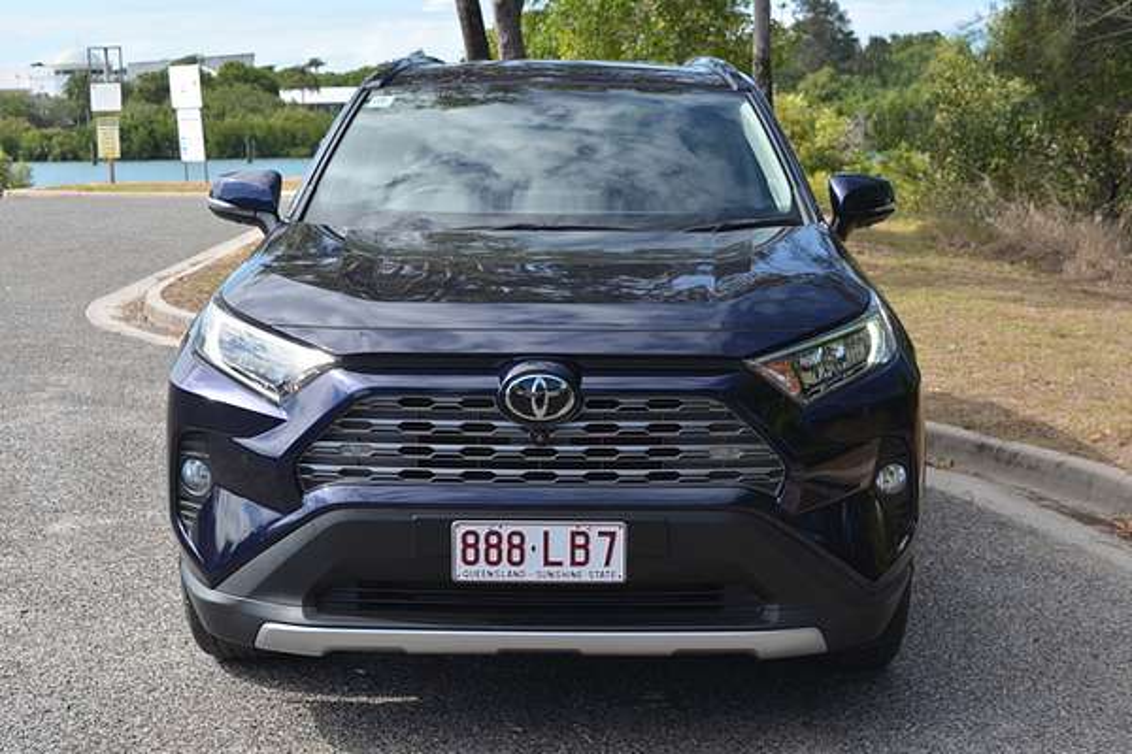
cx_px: 566
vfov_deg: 25.8
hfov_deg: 37.9
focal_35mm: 52
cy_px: 377
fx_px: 1651
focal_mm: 35
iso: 125
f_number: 8
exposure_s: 1/250
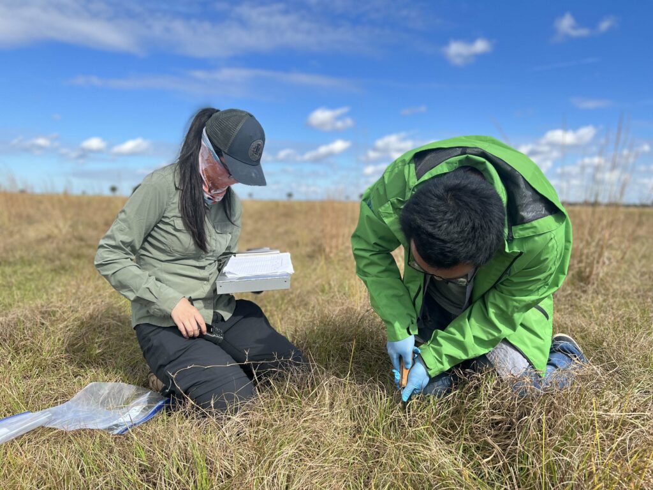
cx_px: 326
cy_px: 245
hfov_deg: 67.3
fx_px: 490
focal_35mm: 26
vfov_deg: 53.1
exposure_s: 1/2404
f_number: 1.5
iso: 50
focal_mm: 5.7
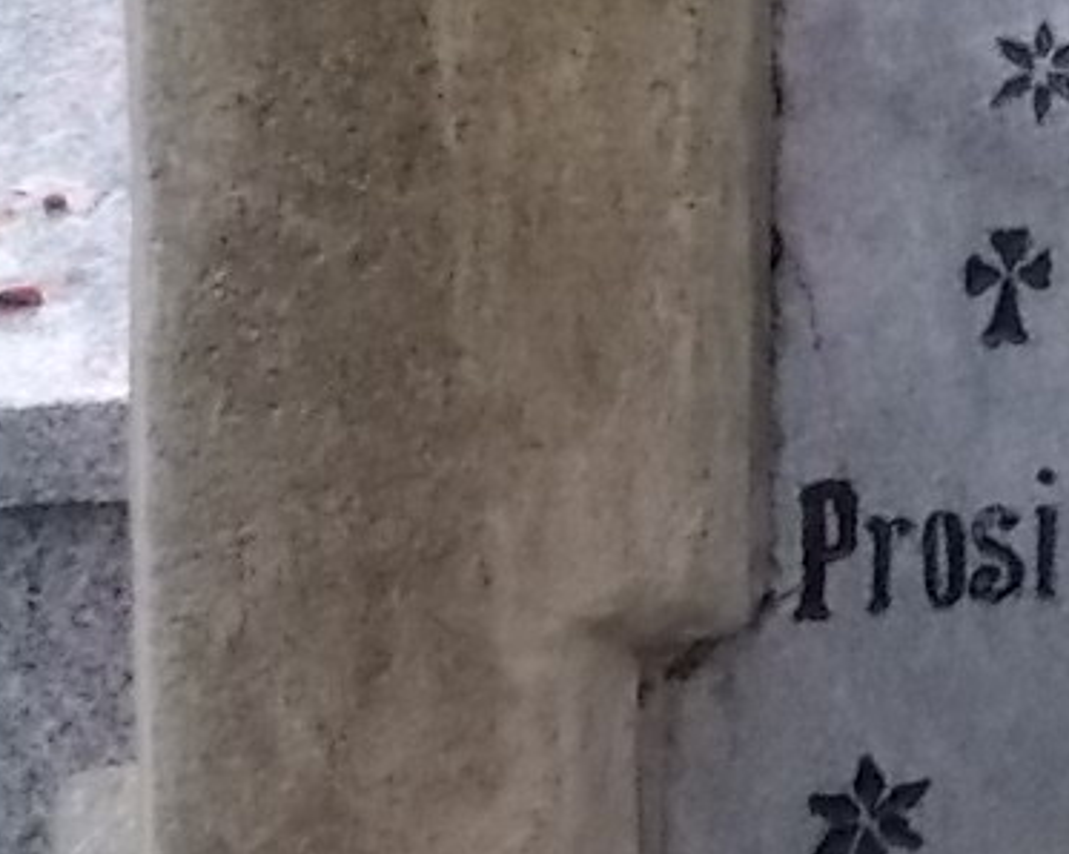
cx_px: 1287
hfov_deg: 16.9
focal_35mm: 109
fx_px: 3447
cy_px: -401
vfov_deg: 13.4
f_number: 3.2
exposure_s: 1/50
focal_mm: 4.6
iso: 400
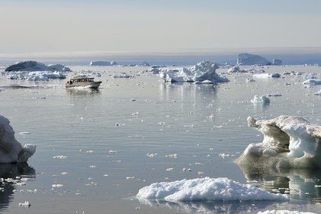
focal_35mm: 140
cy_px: 107
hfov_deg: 14.7
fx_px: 1248
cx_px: 160
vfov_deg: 9.8
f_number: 16
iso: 200
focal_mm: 140
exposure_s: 1/250
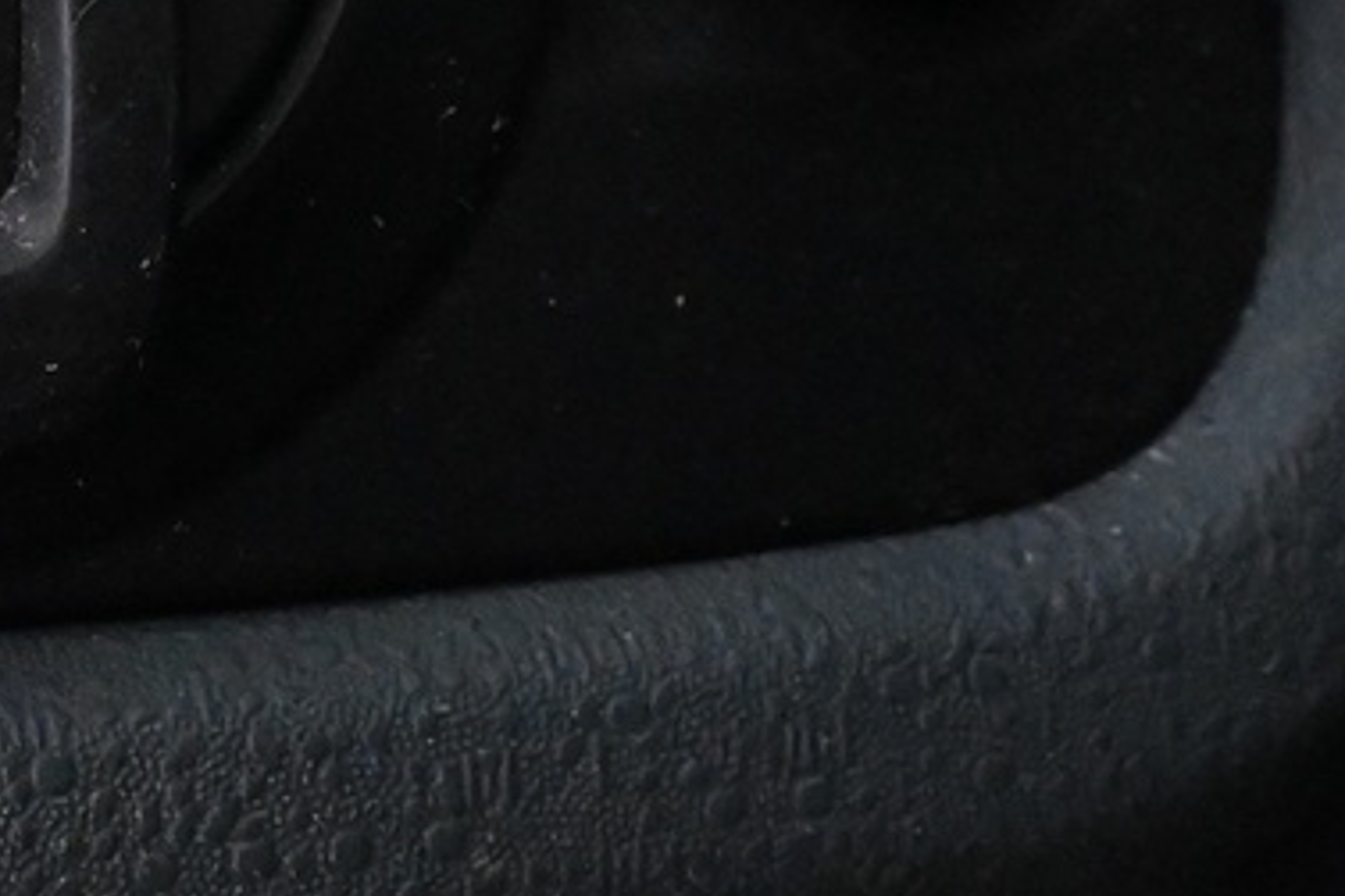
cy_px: -493
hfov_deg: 15.2
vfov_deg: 10.0
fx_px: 4938
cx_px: -100
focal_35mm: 132
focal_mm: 20.5
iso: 7200
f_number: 7.1
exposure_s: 1/30
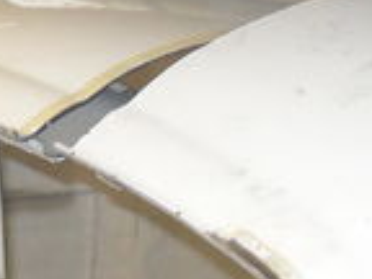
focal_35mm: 156
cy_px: 548
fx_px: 1676
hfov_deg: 11.7
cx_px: -307
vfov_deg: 9.0
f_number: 2.8
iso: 200
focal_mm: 6.2
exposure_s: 1/45
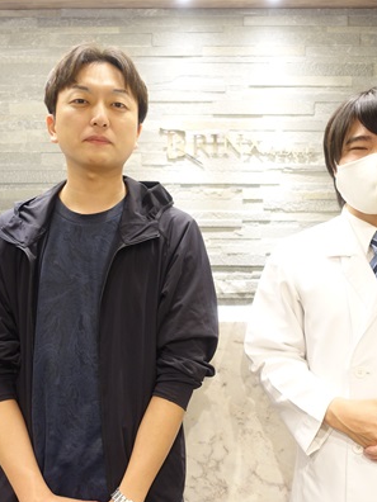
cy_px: 252
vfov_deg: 52.6
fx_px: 508
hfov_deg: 40.6
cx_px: 218
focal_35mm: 35
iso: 200
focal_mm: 8.8
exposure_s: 1/15
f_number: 1.8
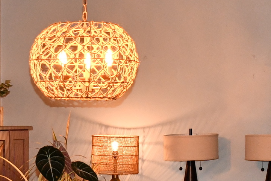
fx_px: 866
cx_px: 64
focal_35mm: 115
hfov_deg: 17.7
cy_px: 194
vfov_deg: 11.8
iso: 1800
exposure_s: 1/60
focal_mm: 18
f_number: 3.5
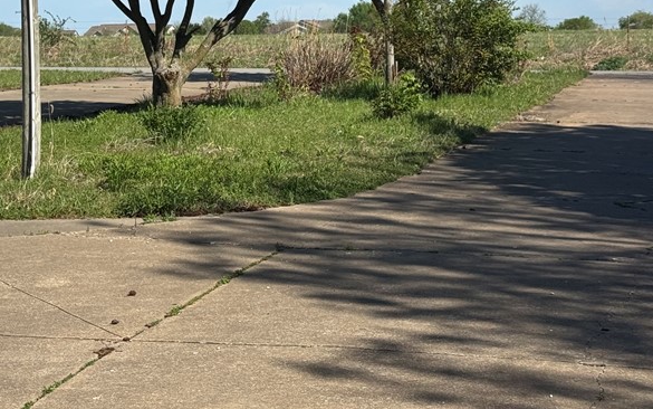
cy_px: 87
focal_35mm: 89
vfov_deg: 14.6
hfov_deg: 23.2
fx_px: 1584
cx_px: 232
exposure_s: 1/5376
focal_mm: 6.76
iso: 64
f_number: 1.78
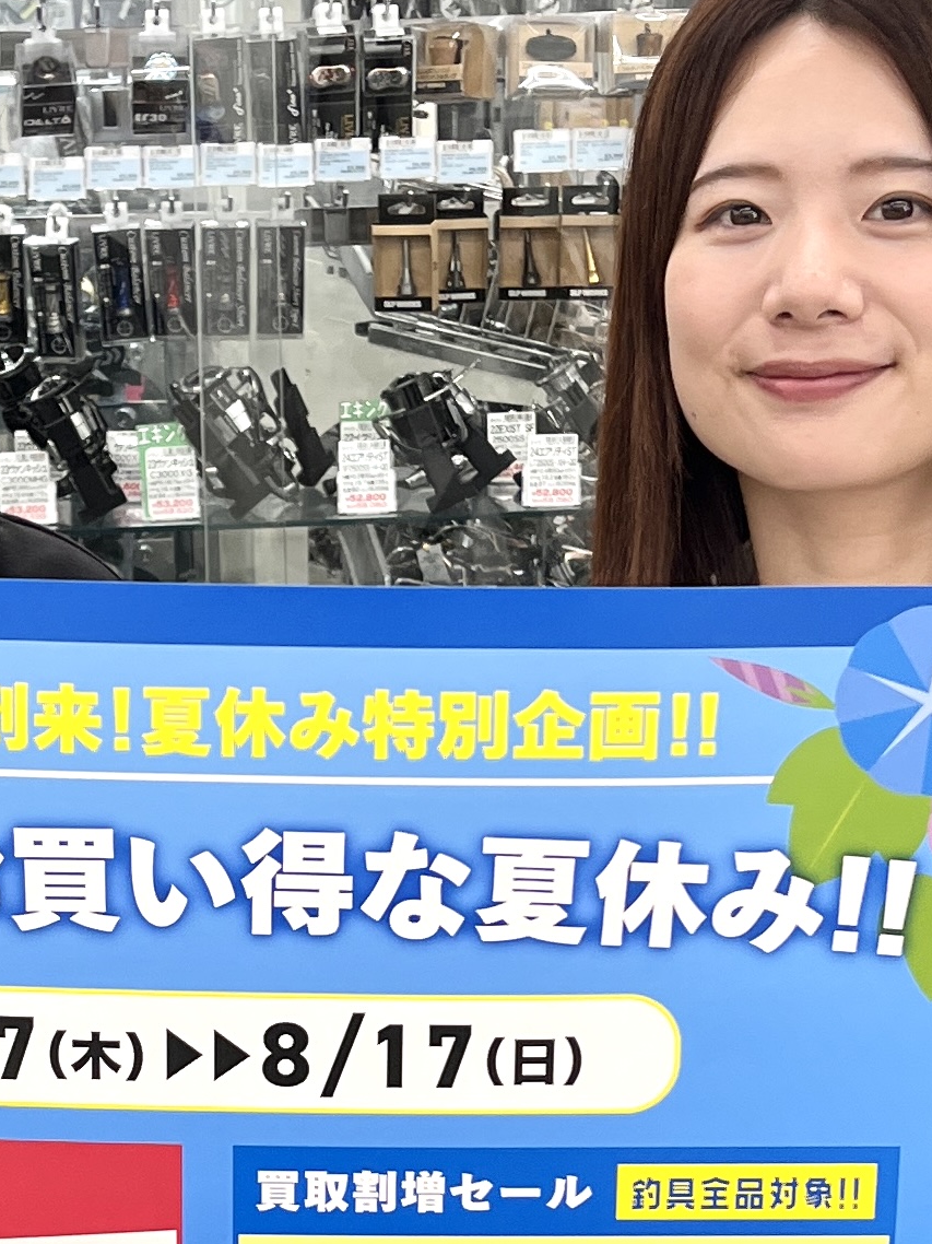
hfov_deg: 22.3
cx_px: 196
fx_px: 2334
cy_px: 1073
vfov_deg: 28.9
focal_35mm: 65
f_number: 1.6
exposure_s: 1/119
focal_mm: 5.1
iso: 64
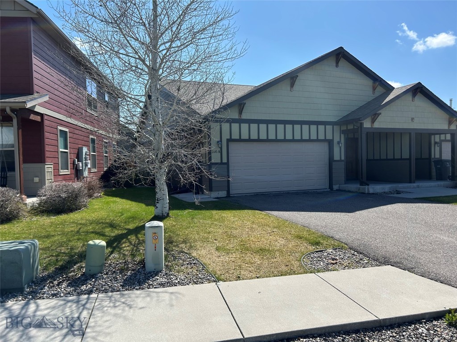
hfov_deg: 67.3
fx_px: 343
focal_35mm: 26
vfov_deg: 53.1
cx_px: 228
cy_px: 171
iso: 50
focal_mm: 5.7
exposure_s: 1/3571
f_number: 1.5
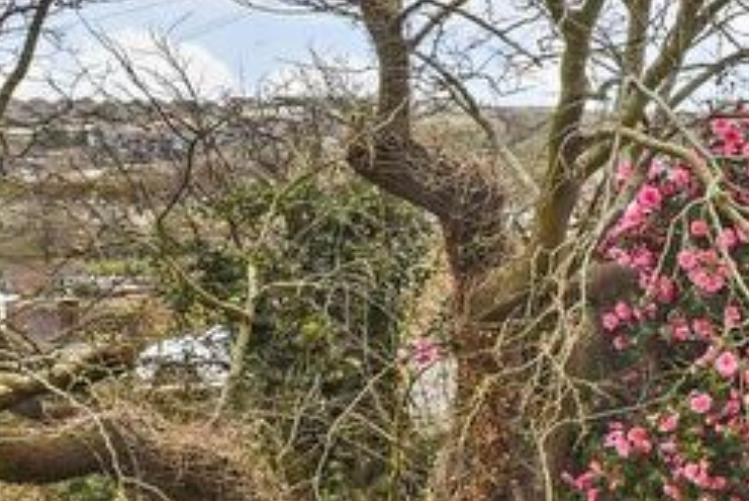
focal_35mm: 85
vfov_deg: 16.0
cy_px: 126
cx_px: 1049
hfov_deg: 21.0
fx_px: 1769
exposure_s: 1/20
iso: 100
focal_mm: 20
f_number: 14
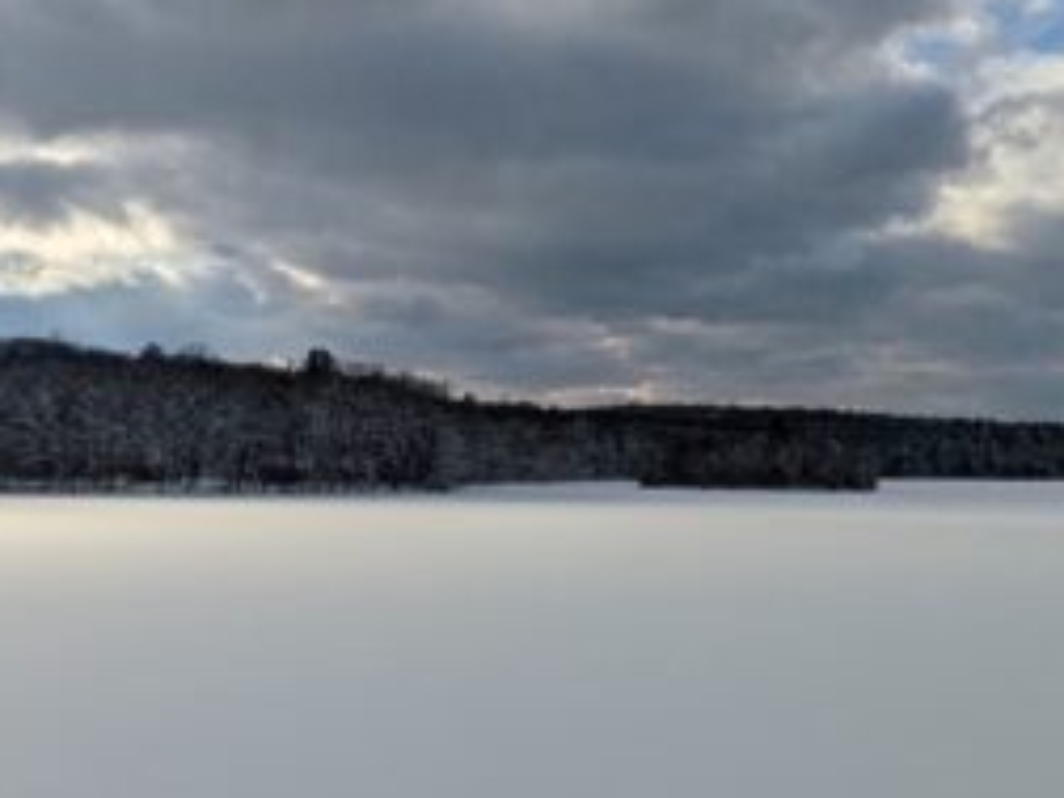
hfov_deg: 33.8
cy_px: 203
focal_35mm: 57
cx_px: 498
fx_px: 1752
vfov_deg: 25.4
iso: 62
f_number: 2.2
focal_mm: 1.85
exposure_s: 1/4587
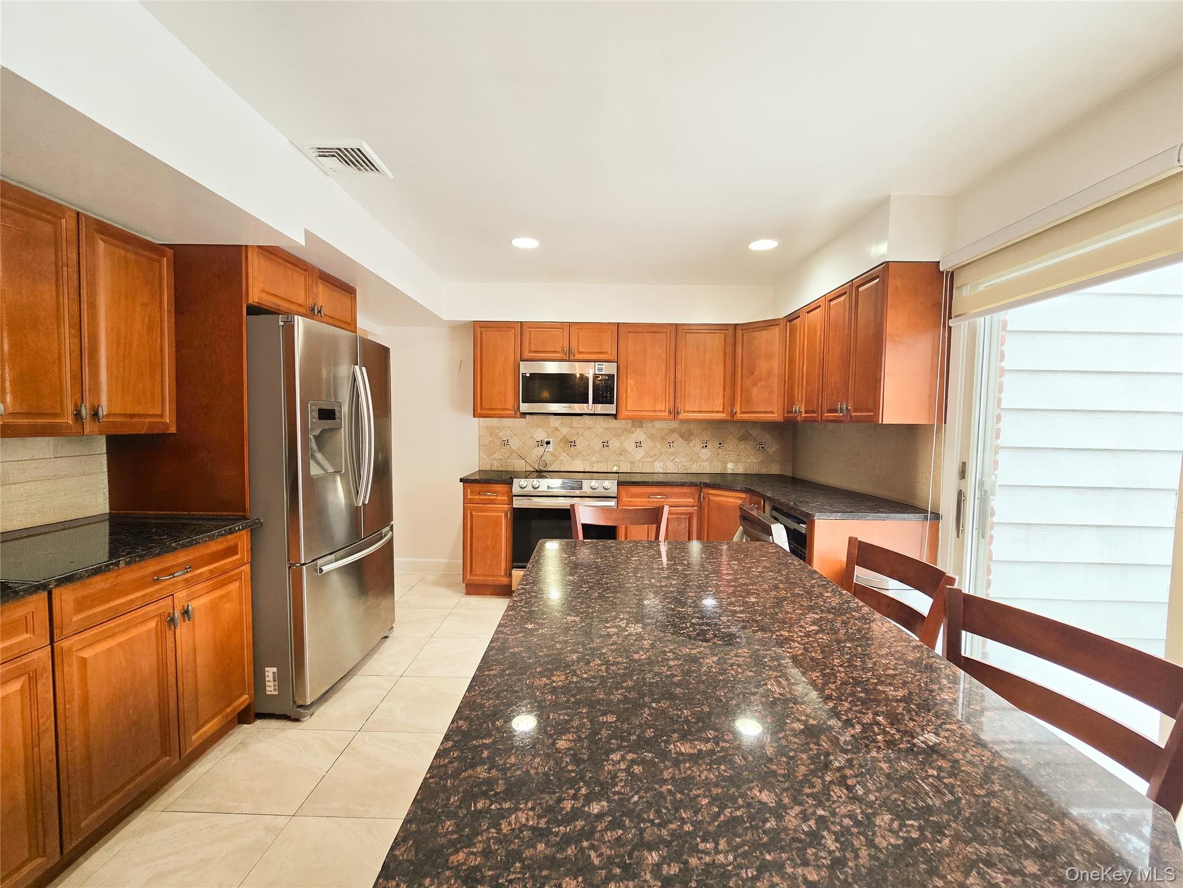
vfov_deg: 89.9
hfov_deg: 106.2
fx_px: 444
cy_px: 444
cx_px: 592
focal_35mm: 13
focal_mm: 2.2
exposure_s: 1/60
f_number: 2.2
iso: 100
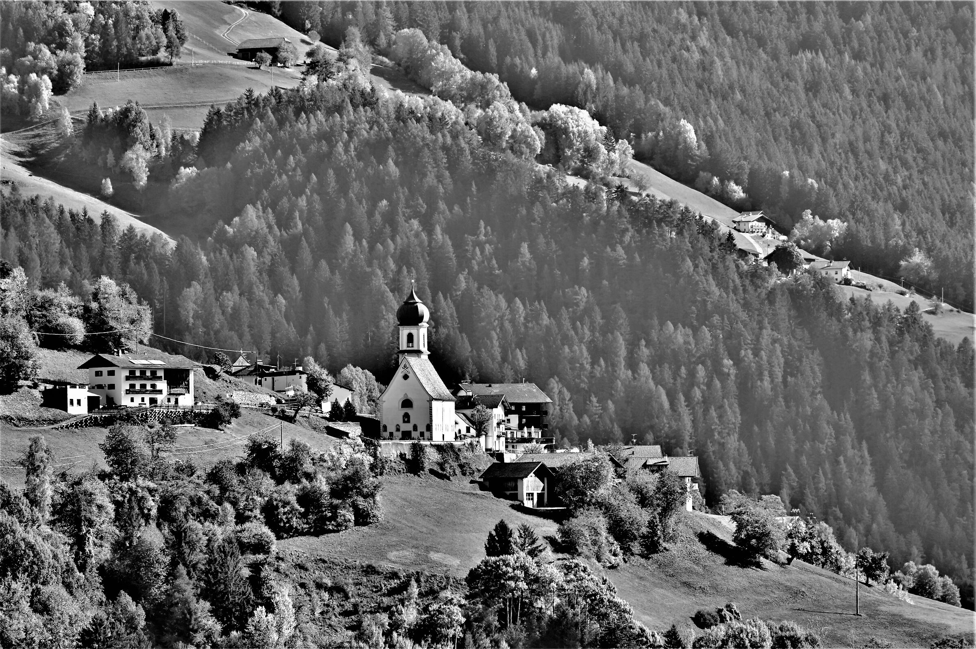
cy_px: 324
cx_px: 488
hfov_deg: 10.3
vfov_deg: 6.9
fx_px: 5418
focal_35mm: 200
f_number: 8
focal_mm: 200
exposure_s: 1/200
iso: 140
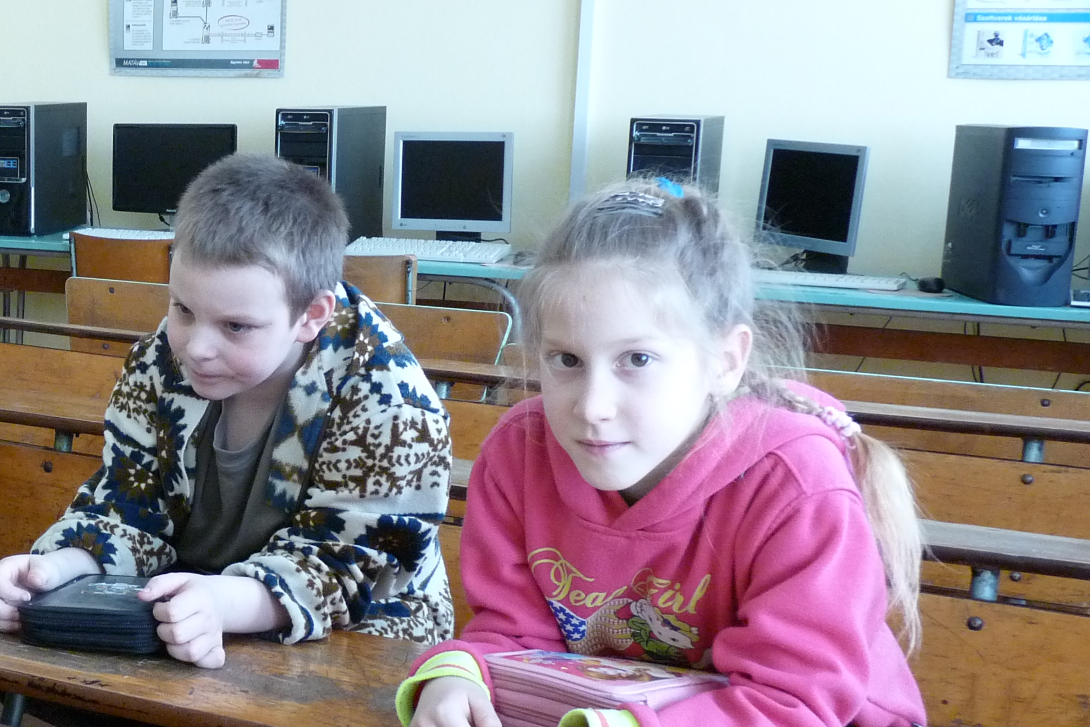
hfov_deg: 35.1
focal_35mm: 53
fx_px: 1605
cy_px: 399
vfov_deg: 25.5
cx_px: 90
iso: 400
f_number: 2.8
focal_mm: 4.8
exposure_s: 1/30
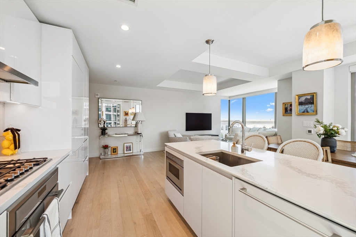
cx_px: 178
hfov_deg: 104.3
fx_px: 138
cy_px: 118
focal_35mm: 14
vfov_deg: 81.1
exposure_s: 1/25
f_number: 8
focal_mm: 14
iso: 100
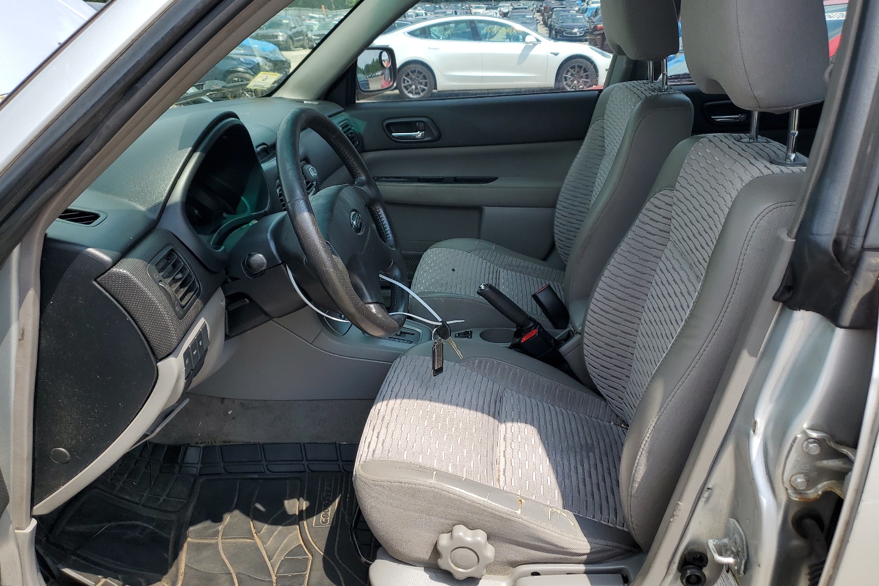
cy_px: 274
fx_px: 684
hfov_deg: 65.5
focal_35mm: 28
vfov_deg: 46.4
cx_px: 441
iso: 50
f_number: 1.5
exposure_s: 1/1667
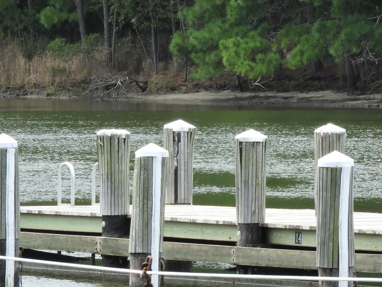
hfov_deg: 3.6
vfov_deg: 2.7
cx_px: 262
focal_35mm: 553
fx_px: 6101
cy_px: 159
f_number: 5.5
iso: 100
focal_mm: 44.8
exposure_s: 1/160
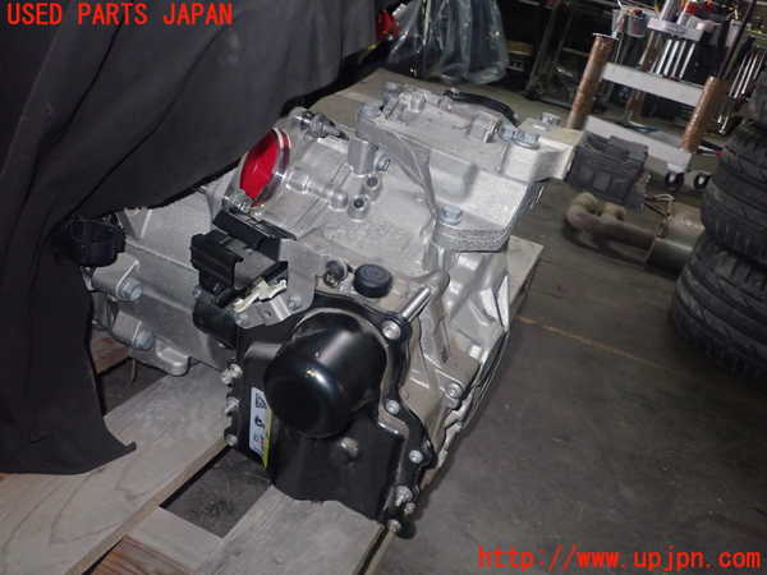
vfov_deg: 46.8
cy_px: 288
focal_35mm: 30
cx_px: 384
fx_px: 665
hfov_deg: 60.0
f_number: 6.3
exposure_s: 1/30
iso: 500
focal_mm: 5.4
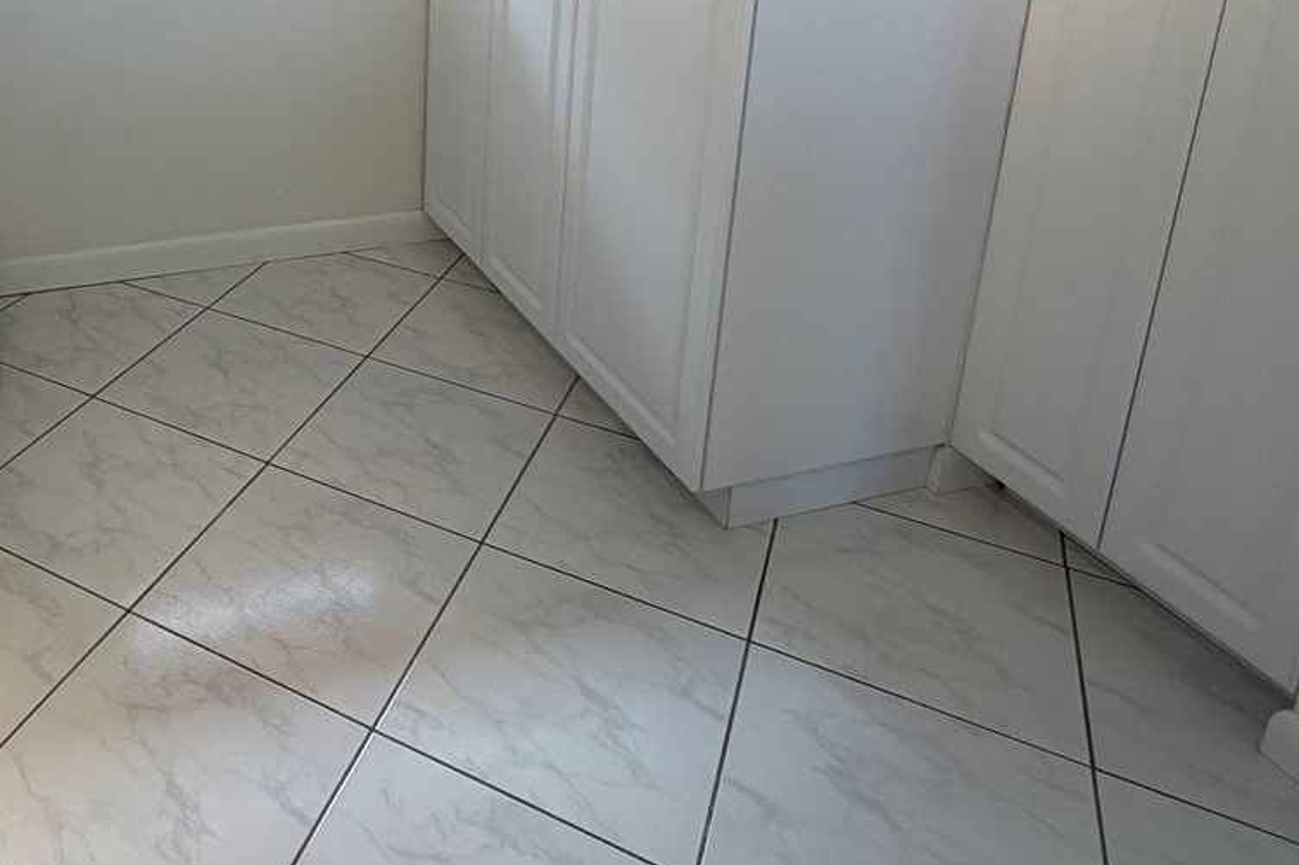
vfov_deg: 38.6
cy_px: 47
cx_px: 290
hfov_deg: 56.6
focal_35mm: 31
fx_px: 1118
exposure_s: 1/120
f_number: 2.2
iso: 160
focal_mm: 2.22
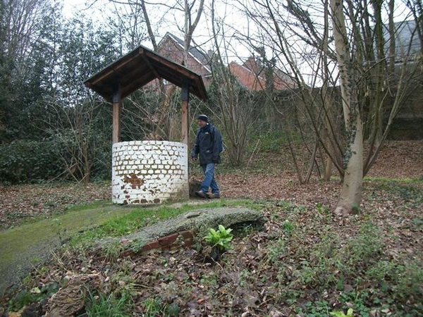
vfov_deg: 44.2
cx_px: 212
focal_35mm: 32
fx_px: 391
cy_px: 158
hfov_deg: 56.8
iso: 80
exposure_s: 1/80
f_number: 2.9
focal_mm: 5.7
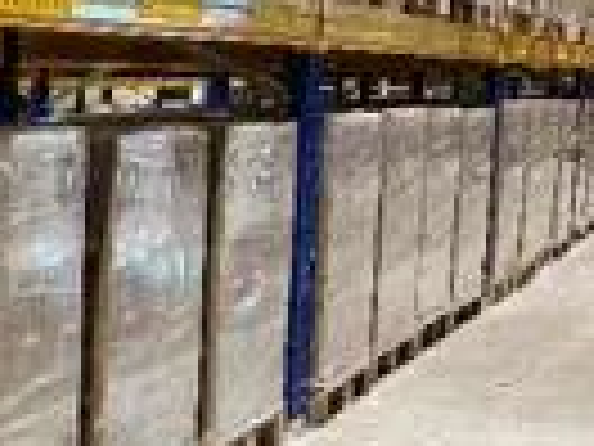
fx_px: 1493
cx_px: -378
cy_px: 360
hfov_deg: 18.9
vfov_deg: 16.8
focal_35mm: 87
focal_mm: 6.86
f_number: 1.78
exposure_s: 1/50
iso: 320
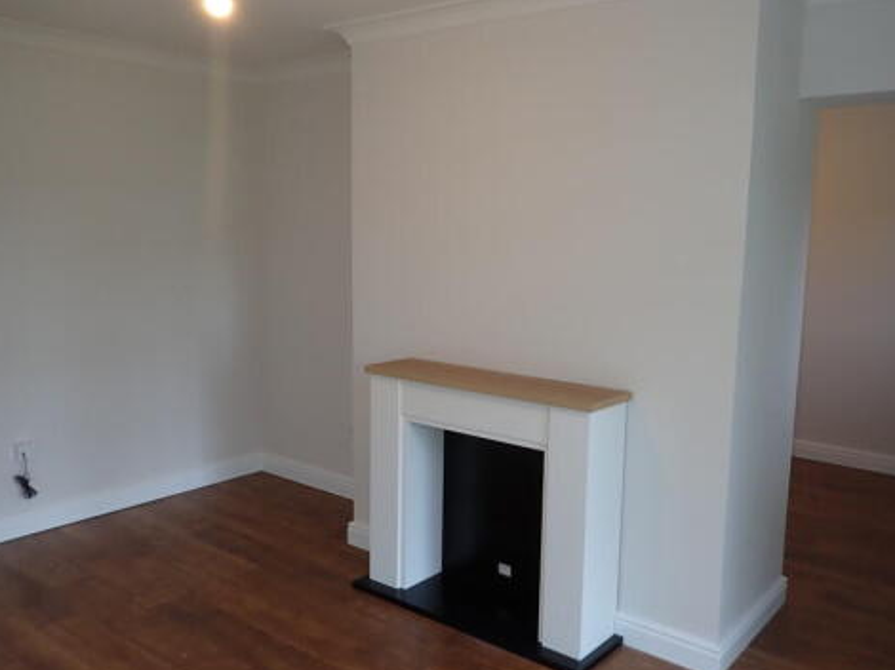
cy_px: 336
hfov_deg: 58.4
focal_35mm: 31
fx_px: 801
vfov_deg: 45.4
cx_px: 452
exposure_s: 1/60
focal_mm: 4.5
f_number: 2
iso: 100
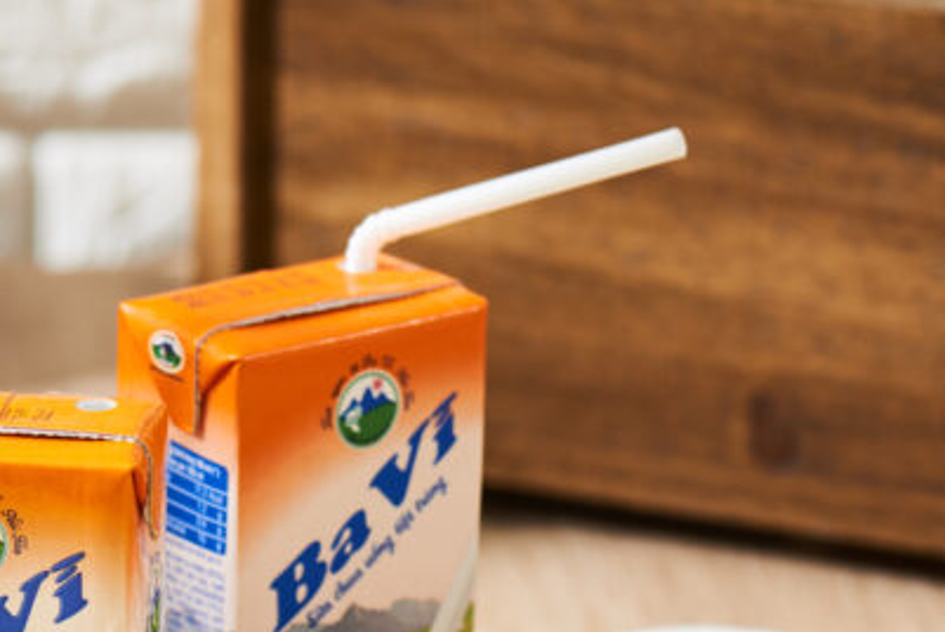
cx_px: 113
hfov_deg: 7.7
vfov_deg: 5.1
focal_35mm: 268
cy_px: 592
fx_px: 7040
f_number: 6.3
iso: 100
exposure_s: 1/125
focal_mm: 105
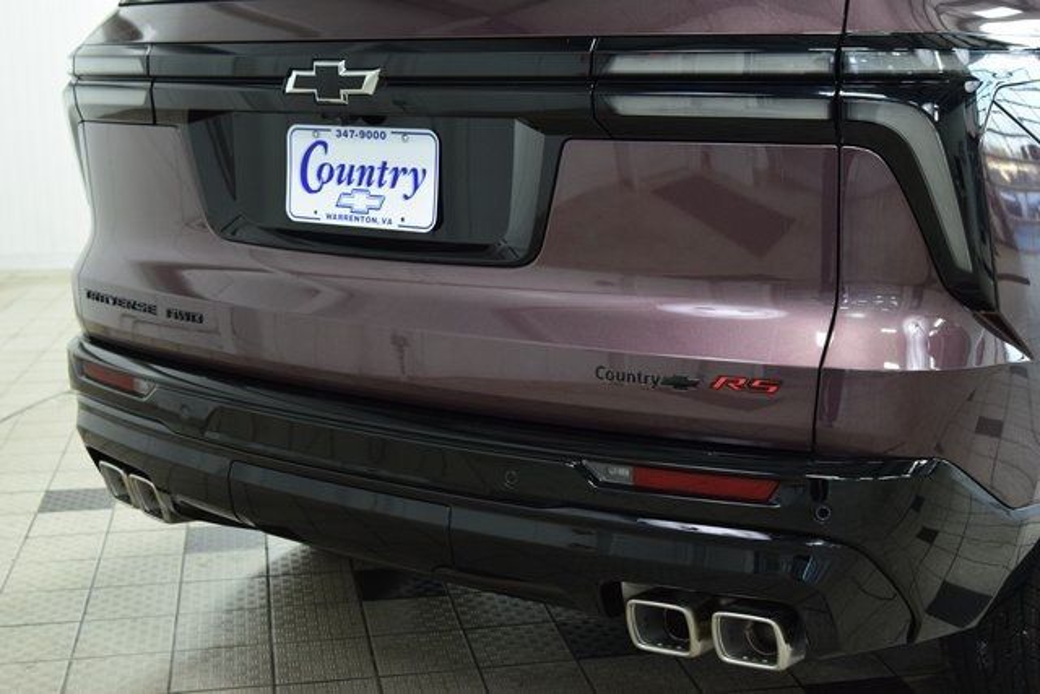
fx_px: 1387
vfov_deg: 28.1
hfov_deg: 41.1
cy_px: 347
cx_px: 520
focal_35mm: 48
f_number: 4
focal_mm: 32
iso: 1600
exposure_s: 1/60
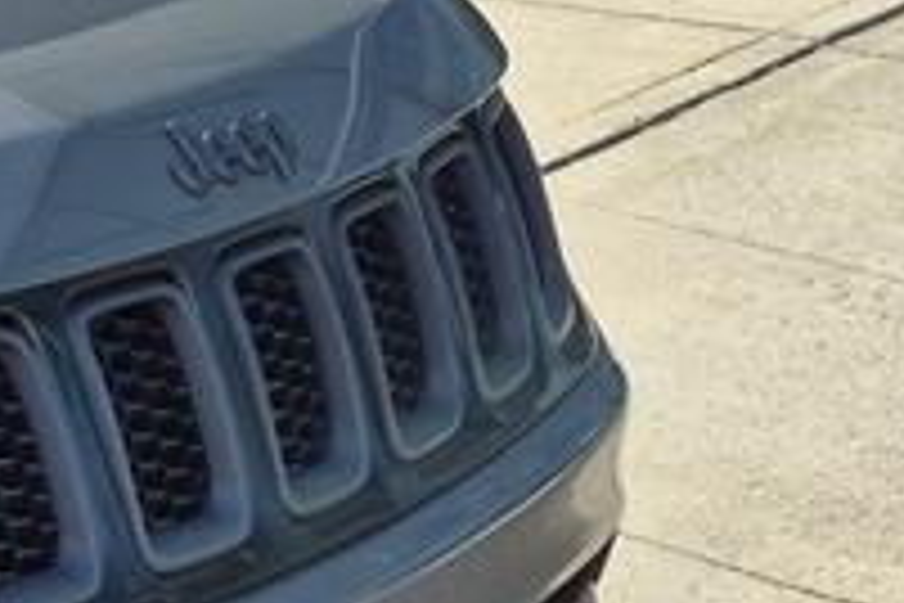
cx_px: -1633
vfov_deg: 9.0
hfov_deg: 10.4
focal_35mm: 152
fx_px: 3817
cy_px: 392
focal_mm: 5.4
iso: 25
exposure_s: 1/2088
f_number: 1.8
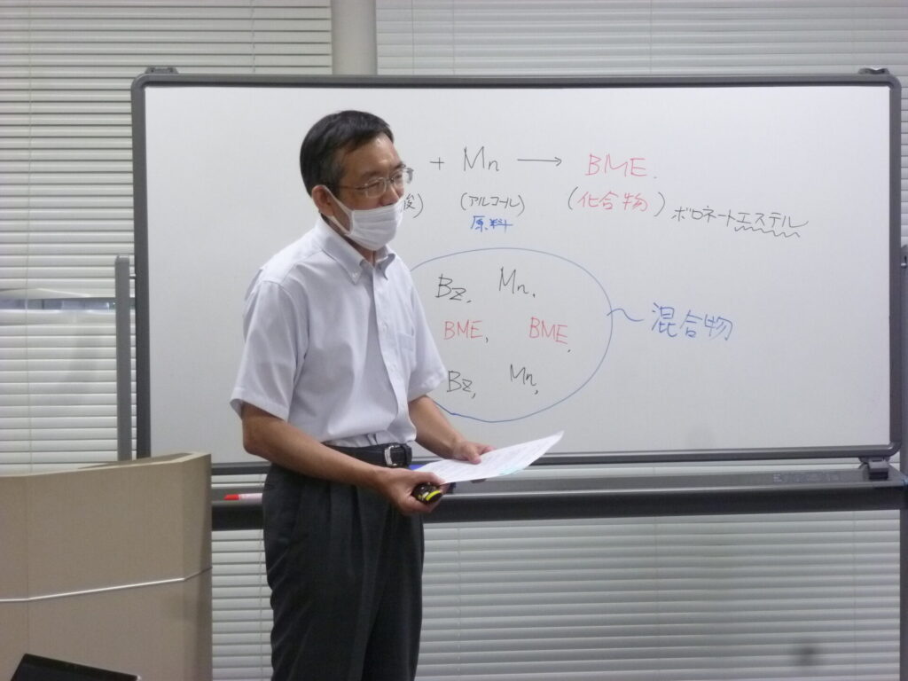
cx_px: 454
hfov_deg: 18.9
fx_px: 2728
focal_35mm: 104
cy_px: 340
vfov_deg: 14.2
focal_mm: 18.7
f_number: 5
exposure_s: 1/25
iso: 400
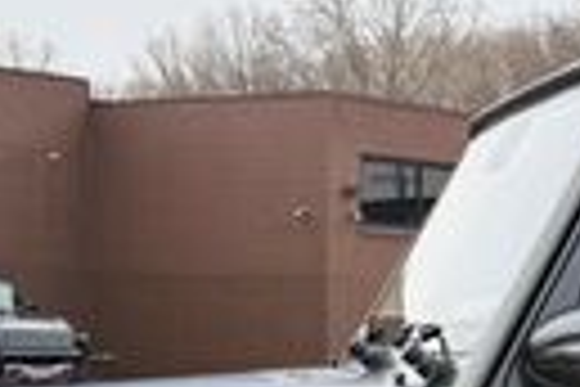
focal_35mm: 124
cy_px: 450
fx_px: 1998
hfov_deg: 15.8
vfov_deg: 10.9
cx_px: 715
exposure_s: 1/689
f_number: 1.78
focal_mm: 6.76
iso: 100
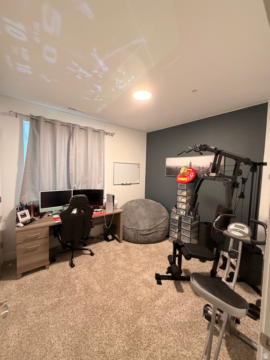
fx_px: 146
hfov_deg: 85.7
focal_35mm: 14
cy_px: 180
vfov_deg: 102.1
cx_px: 135
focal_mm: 2.22
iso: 400
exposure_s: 1/60
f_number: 2.2
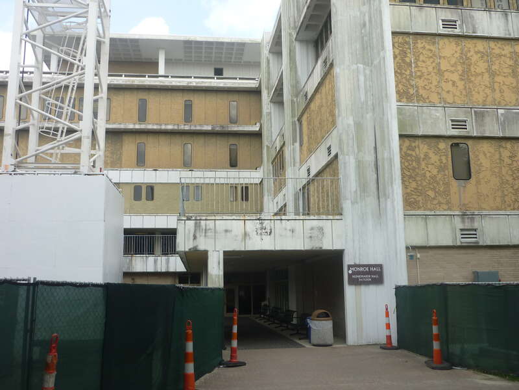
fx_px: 495
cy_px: 195
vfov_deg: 42.9
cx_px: 260
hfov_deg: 55.4
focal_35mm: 33
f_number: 2.8
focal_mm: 5.5
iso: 80
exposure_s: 1/400
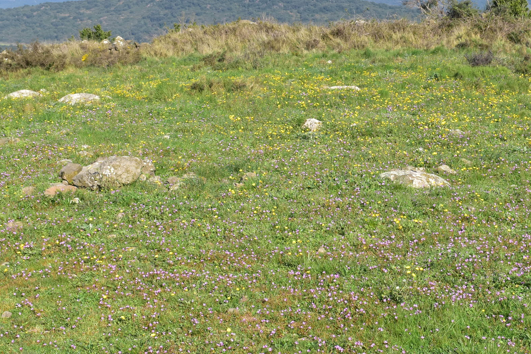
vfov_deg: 15.4
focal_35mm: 89
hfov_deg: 22.8
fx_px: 1312
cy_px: 192
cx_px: 334
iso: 400
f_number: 16
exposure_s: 1/250
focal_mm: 31
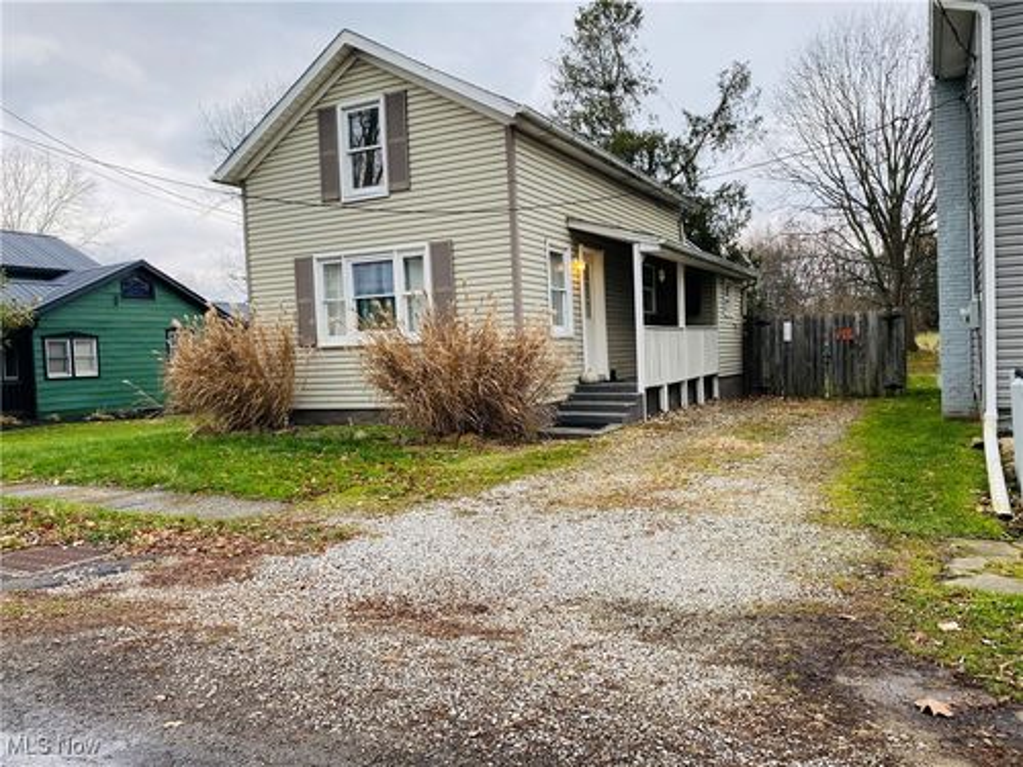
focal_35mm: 26
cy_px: 384
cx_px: 512
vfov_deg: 53.1
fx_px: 768
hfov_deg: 67.3
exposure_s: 1/122
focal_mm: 4.25
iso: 32
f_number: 1.8
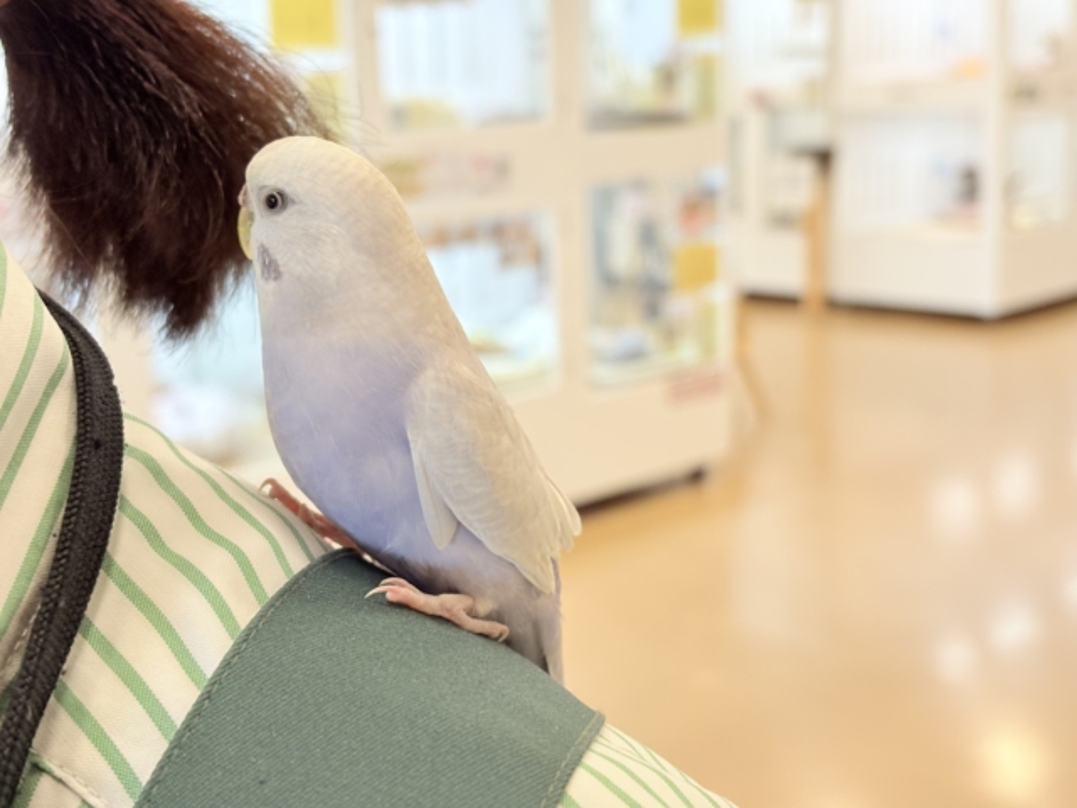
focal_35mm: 52
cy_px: 404
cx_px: 538
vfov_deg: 28.0
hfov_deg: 36.8
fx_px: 1618
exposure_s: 1/100
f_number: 1.6
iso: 80
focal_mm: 5.96
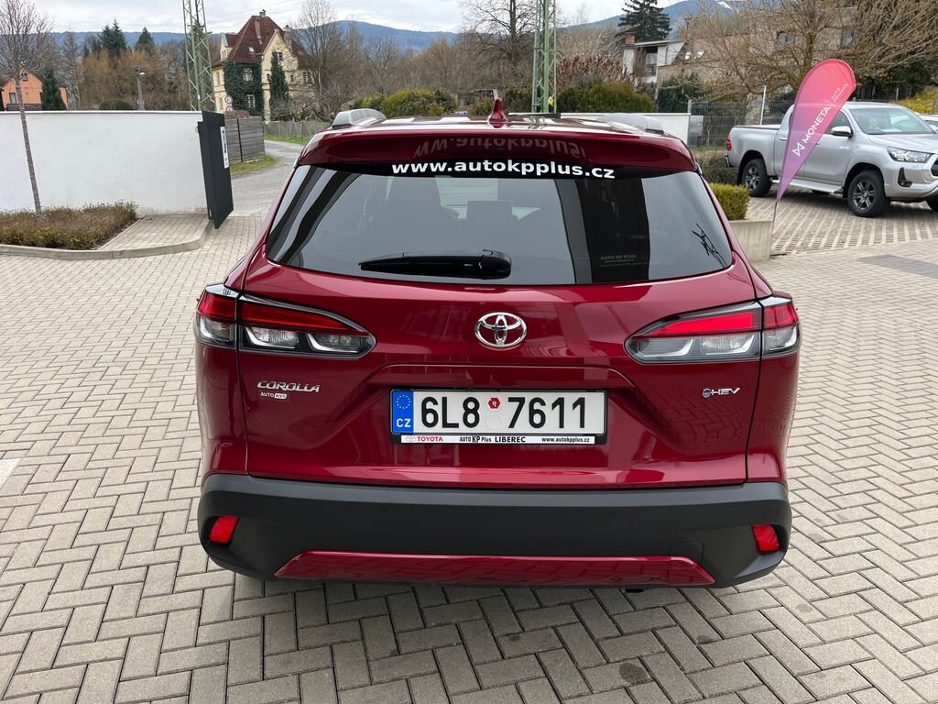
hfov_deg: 67.3
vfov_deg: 53.1
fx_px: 705
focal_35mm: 26
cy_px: 352
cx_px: 469
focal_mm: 5.1
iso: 50
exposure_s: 1/833
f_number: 1.6
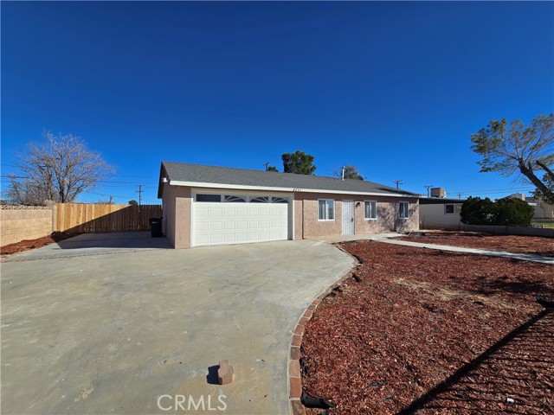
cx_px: 277
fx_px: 208
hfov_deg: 106.2
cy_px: 208
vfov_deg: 89.9
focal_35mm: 13
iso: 50
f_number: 2.2
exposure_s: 1/3657
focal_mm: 2.2
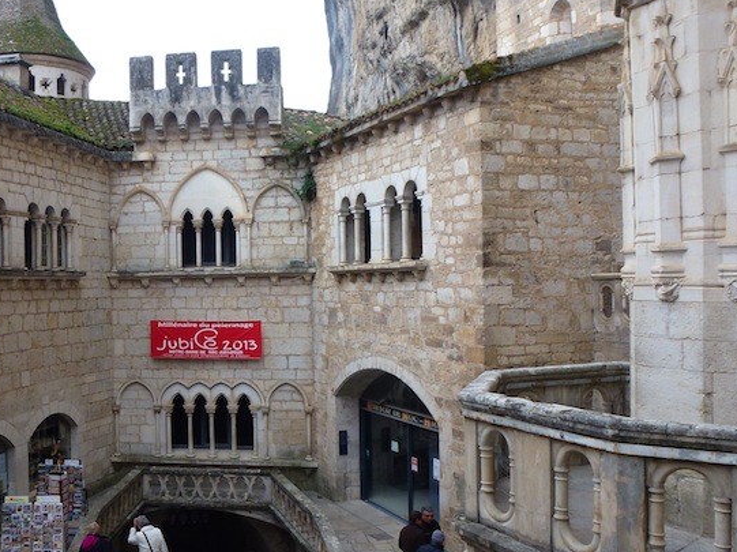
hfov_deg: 48.6
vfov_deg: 38.6
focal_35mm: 37
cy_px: 285
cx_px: 200
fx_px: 787
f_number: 3.5
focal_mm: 4.3
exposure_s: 1/125
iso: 100
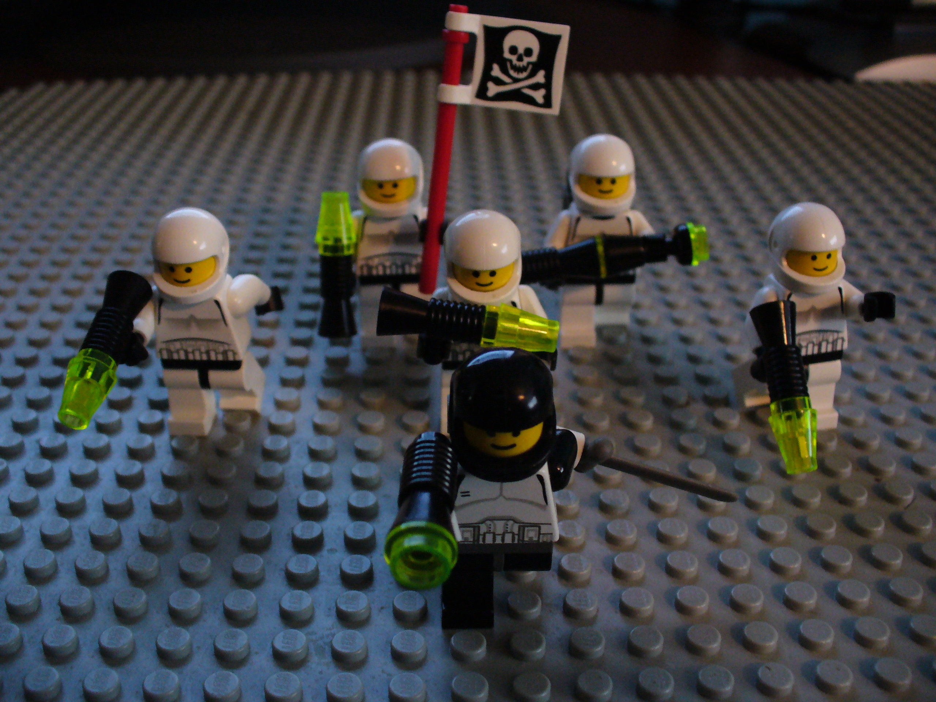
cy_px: 351
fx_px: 1000
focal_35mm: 37
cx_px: 468
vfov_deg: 38.7
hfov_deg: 50.1
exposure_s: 1/8
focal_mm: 6.1
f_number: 2.8
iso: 200
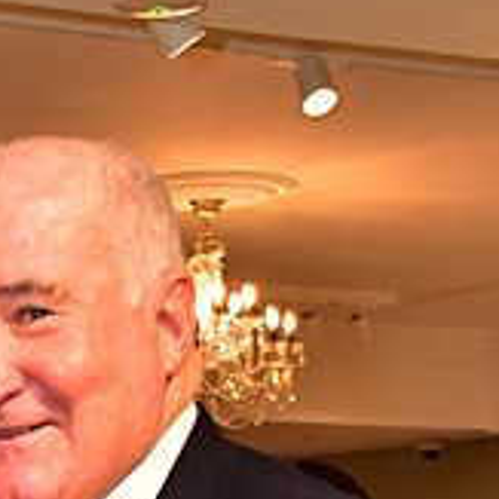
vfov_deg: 11.1
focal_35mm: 142
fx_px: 2316
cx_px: -228
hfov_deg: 11.8
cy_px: 1013
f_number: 5.6
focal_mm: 34
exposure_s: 1/50
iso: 1600
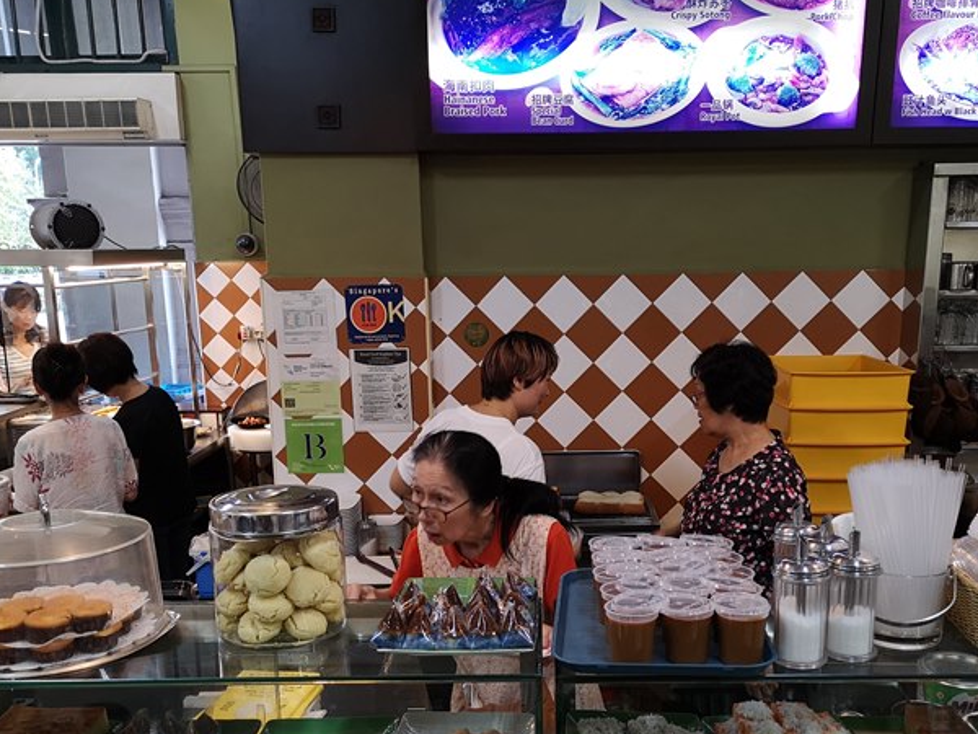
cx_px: 535
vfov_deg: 39.3
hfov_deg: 51.3
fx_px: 1017
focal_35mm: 36
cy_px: 466
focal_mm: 3.95
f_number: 1.8
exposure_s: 1/50
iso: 160
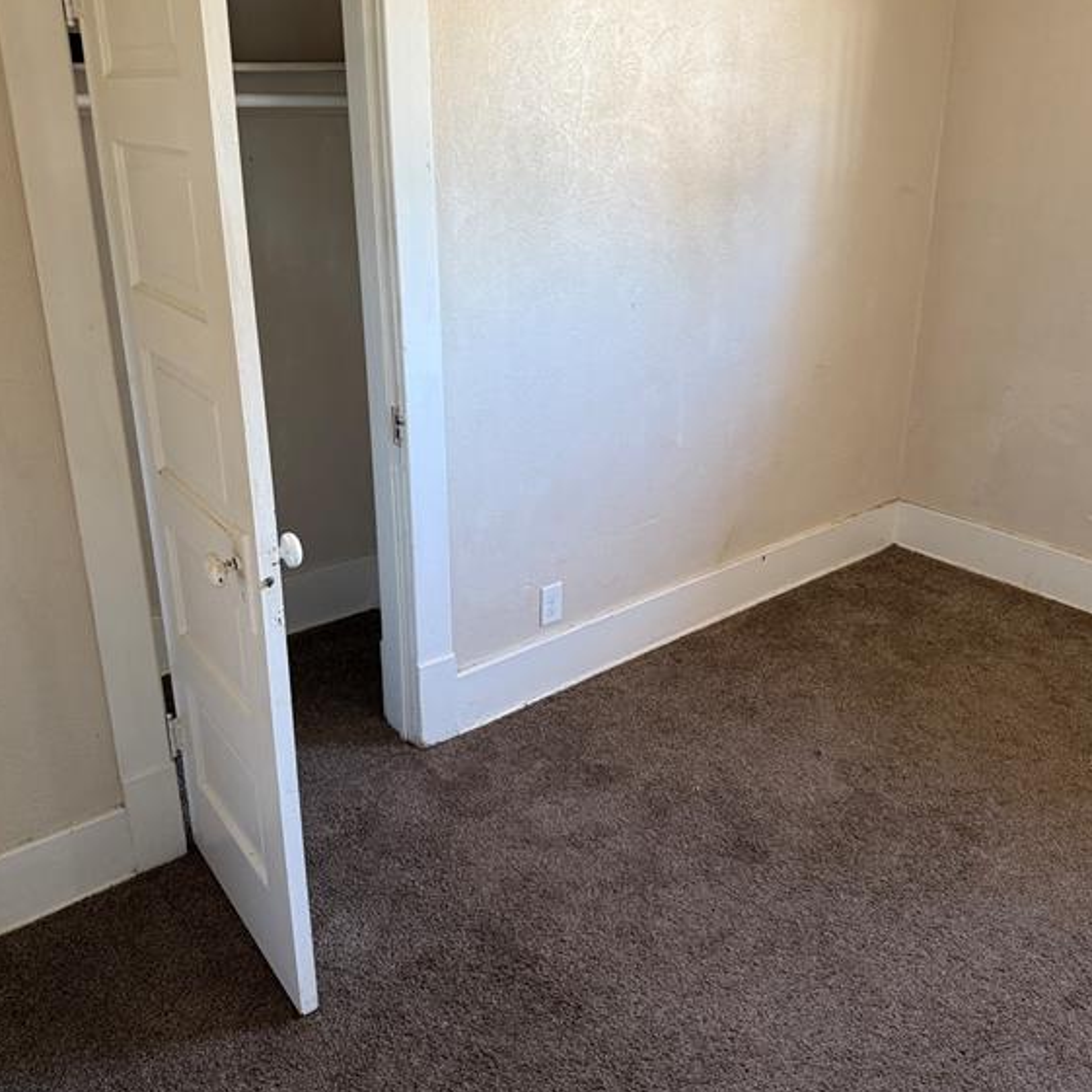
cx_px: 550
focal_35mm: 29
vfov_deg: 55.5
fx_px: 1035
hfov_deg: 55.6
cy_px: 479
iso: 250
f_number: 1.78
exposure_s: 1/60
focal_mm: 6.76
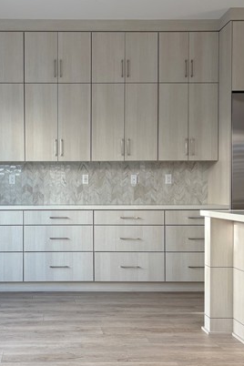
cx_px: 52
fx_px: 437
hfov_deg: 30.5
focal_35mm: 43
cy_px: 201
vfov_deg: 45.4
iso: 64
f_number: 1.6
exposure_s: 1/148
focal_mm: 5.96
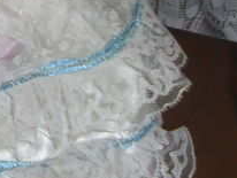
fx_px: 898
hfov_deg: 14.6
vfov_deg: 11.1
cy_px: -54
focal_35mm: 131
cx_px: -38
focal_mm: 4.9
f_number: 3.2
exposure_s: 1/50
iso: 100
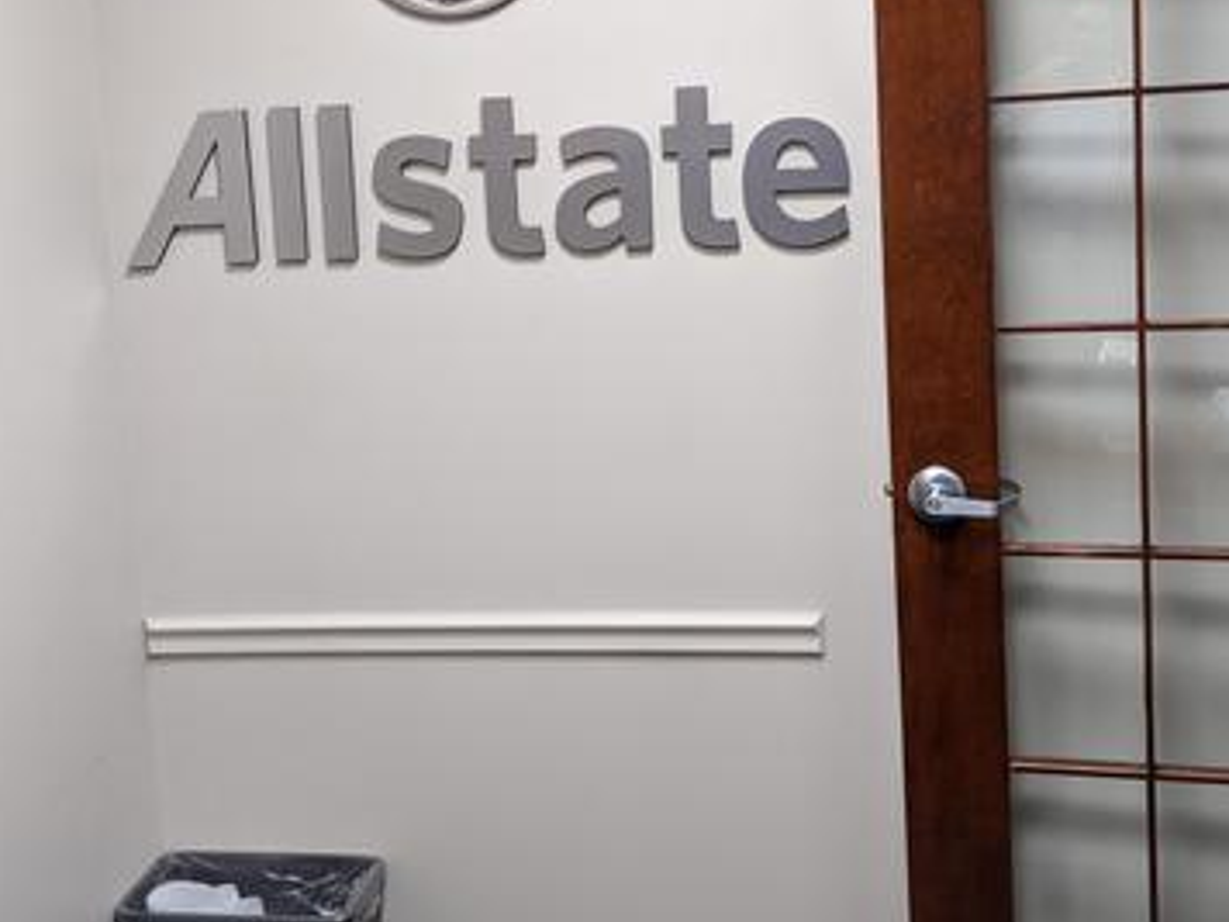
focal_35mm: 47
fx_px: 1669
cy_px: 314
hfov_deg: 40.4
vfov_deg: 30.7
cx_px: 547
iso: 98
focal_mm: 4.38
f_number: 1.73
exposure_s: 1/24
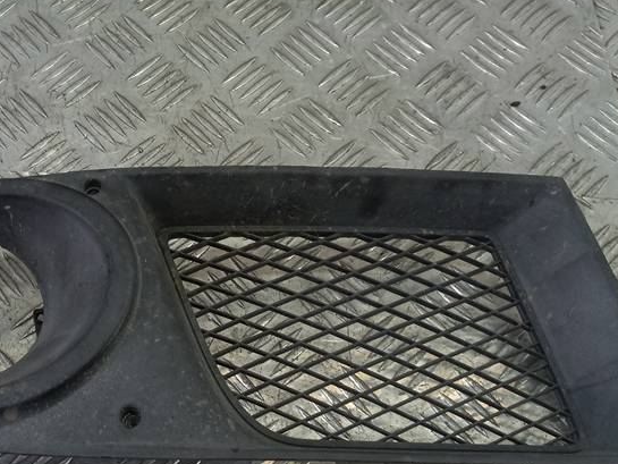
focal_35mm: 47
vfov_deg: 30.8
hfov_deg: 39.8
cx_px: 192
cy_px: 280
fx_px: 839
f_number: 1.8
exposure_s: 1/50
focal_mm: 4.6
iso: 64
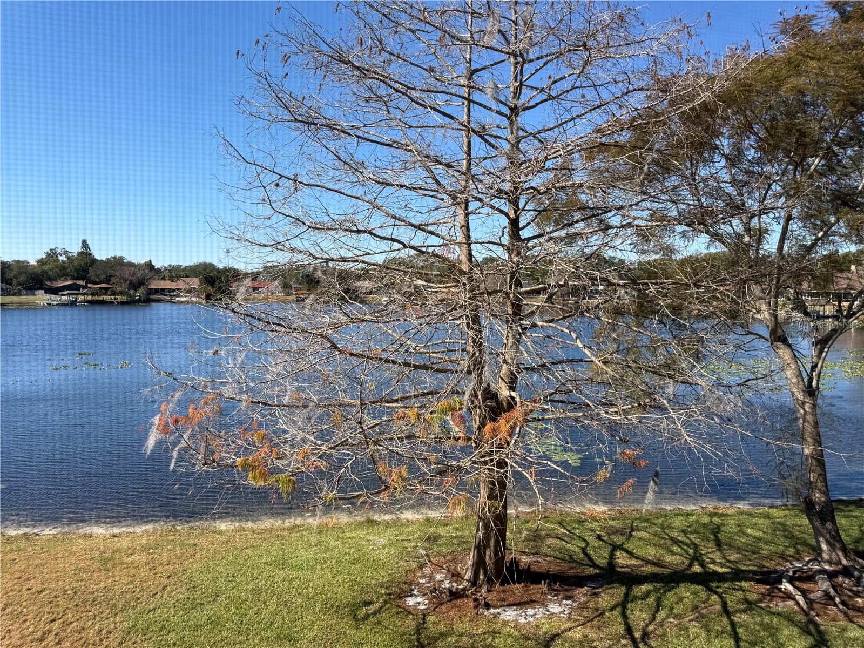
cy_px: 324
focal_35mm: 24
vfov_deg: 56.8
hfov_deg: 71.6
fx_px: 599
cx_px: 432
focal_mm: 6.76
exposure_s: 1/2232
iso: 80
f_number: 1.78
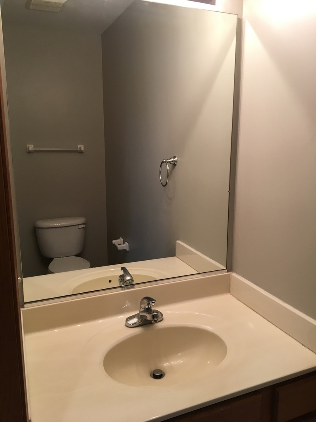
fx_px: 353
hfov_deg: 48.2
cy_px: 211
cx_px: 158
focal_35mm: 29
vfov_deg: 61.7
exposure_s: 1/30
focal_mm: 4.15
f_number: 2.2
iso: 50
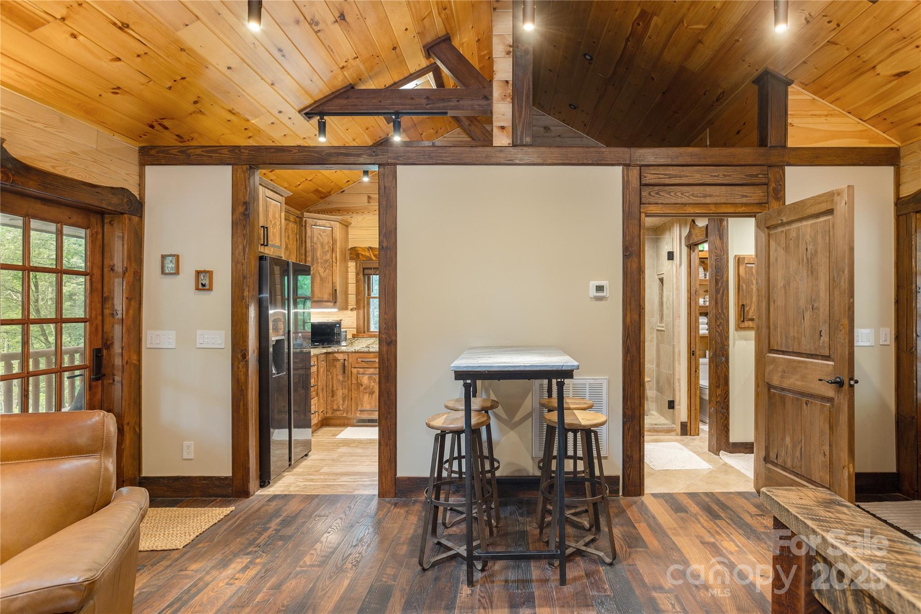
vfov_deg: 64.6
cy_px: 307
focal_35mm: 19
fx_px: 486
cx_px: 460
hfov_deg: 86.9
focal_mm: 19
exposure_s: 1/10
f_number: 7.1
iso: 320
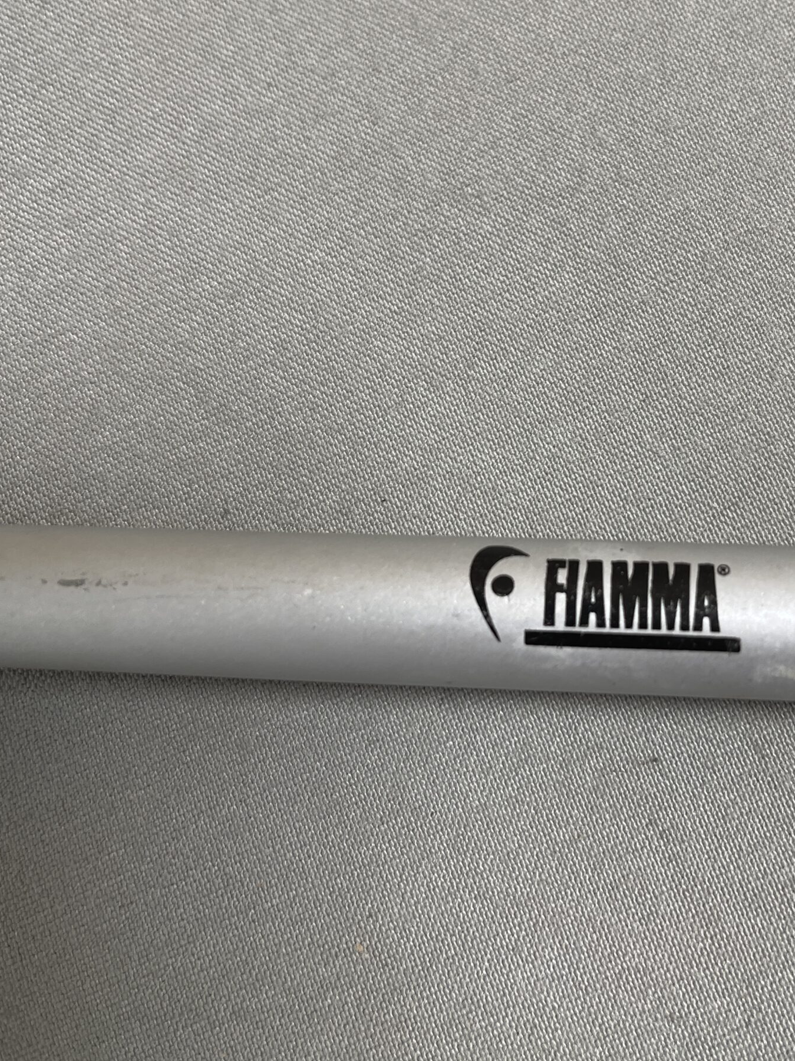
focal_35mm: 37
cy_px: 377
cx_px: 553
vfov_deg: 49.5
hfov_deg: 38.1
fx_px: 1133
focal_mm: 5.1
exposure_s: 1/100
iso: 50
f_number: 1.6
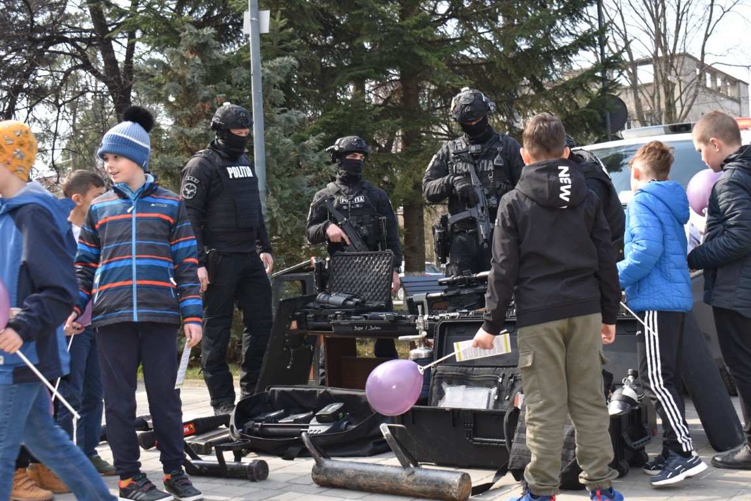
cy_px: 250
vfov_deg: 26.5
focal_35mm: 51
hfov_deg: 38.9
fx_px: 1064
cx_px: 376
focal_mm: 34
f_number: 5.6
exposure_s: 1/125
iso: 110
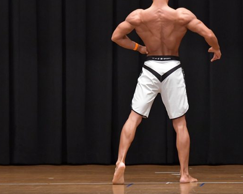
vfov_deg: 4.6
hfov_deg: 5.7
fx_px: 2423
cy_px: 81
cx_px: 146
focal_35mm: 337
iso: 6400
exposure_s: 1/400
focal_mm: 160
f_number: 5.6
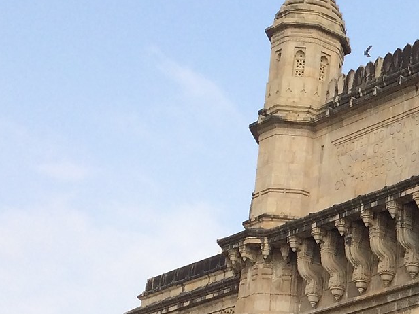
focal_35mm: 113
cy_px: 408
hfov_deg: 15.2
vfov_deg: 12.7
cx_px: 737
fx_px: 1368
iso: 32
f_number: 2.2
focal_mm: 4.15
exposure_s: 1/1325
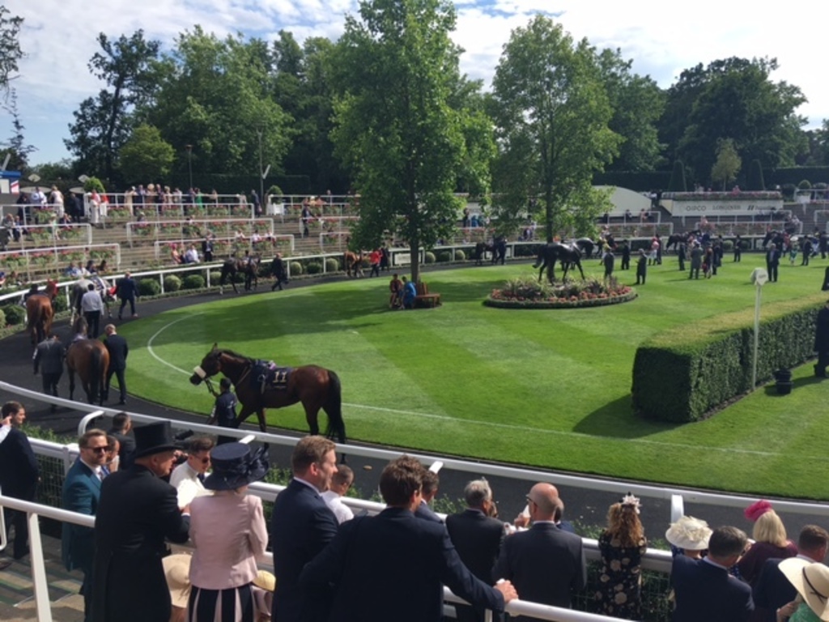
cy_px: 311
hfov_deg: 61.7
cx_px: 414
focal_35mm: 29
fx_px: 695
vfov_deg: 48.2
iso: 25
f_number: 2.2
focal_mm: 4.15
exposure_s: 1/855
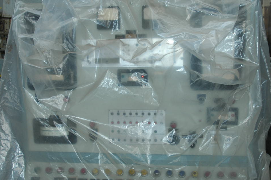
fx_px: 429
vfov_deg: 23.7
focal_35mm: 57
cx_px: 136
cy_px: 111
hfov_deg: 35.1
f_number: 3.8
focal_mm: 24
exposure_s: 1/125
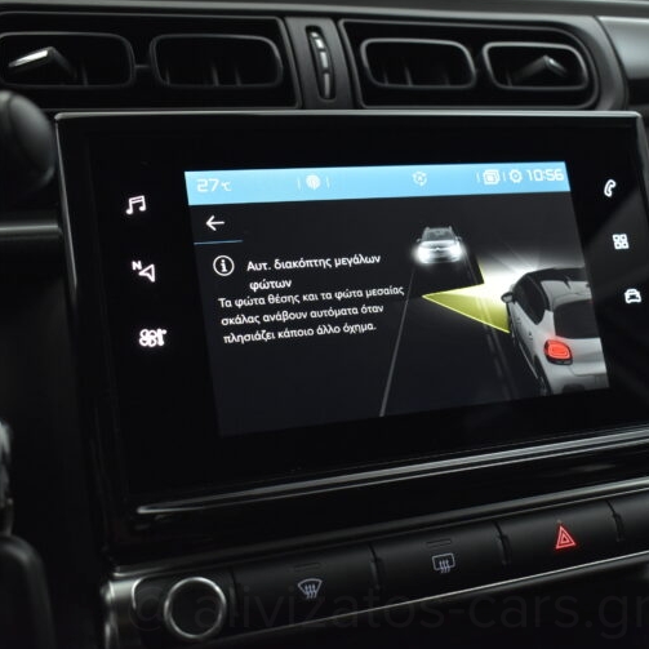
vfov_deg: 34.9
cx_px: 388
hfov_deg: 34.8
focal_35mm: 49
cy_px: 326
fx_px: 1032
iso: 1600
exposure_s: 1/125
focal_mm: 25
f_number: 4
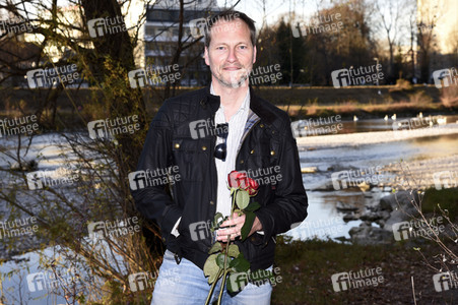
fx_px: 953
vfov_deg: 18.2
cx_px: 229
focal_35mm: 75
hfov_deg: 27.0
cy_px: 152
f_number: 8
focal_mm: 75
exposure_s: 1/100
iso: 250
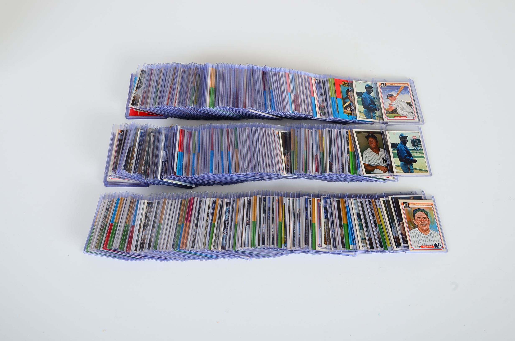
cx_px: 258
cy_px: 170
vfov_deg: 36.7
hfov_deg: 53.2
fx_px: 514
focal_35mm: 36
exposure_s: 1/160
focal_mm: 24
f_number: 13
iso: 100
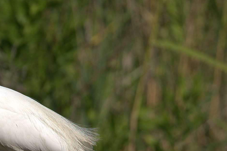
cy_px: 123
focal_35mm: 1539
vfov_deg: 0.9
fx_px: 9703
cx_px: -55
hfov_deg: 1.3
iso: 640
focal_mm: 600
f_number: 8
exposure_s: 1/3200
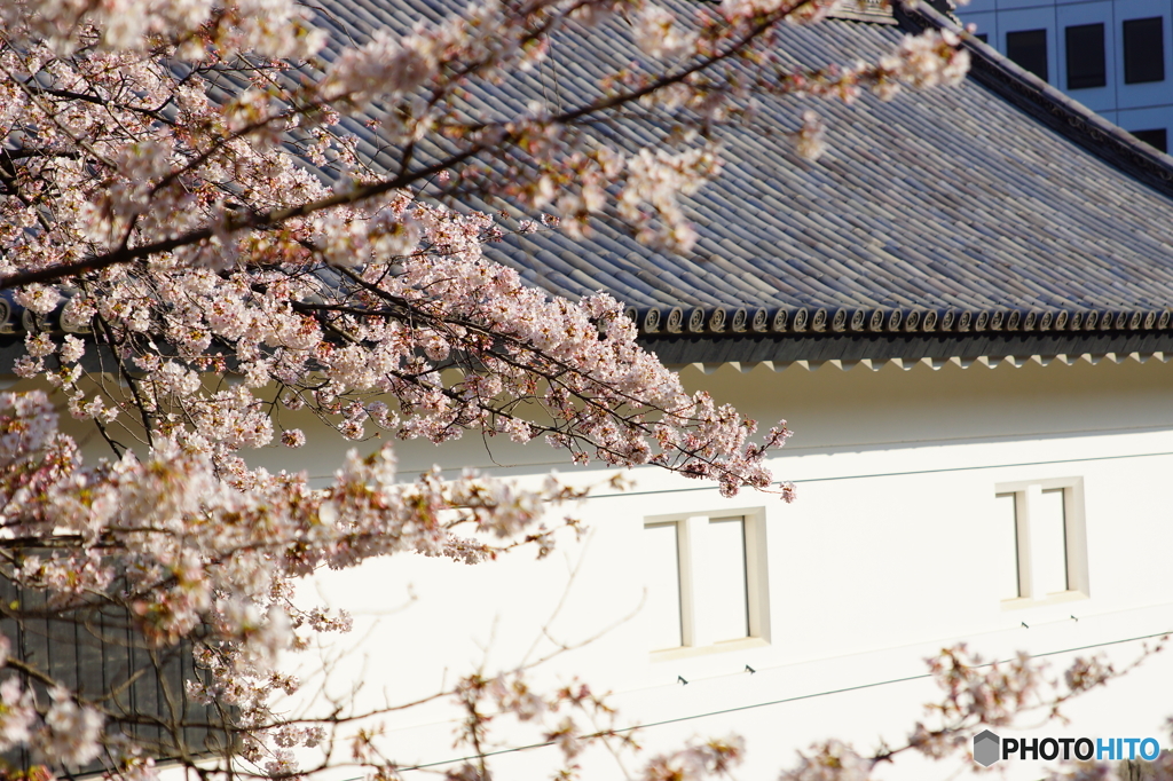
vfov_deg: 13.0
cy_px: 390
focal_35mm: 105
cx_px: 586
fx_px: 3420
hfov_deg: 19.5
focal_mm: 70
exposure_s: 1/1250
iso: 100
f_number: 4
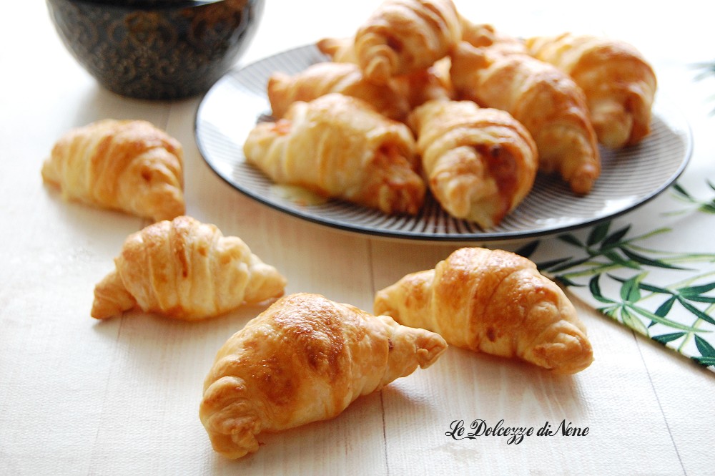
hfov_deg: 29.3
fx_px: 1369
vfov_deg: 19.7
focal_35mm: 69
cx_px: 358
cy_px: 238
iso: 800
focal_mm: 46
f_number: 5.3
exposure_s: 1/15
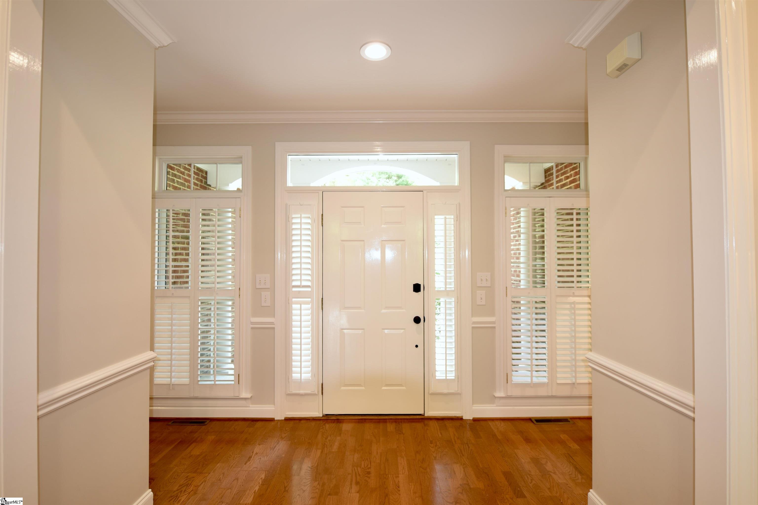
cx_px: 379
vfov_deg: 73.7
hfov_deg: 96.7
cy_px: 252
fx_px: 337
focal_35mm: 16
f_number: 2.8
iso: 100
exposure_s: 1/13
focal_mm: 16
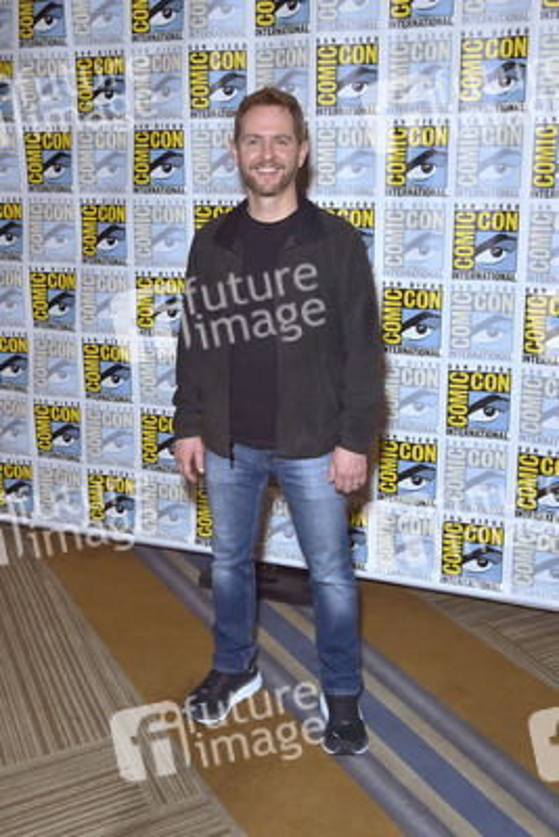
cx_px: 280
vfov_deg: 55.8
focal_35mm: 34
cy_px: 418
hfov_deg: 38.9
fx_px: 791
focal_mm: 34
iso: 1000
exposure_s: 1/250
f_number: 6.3
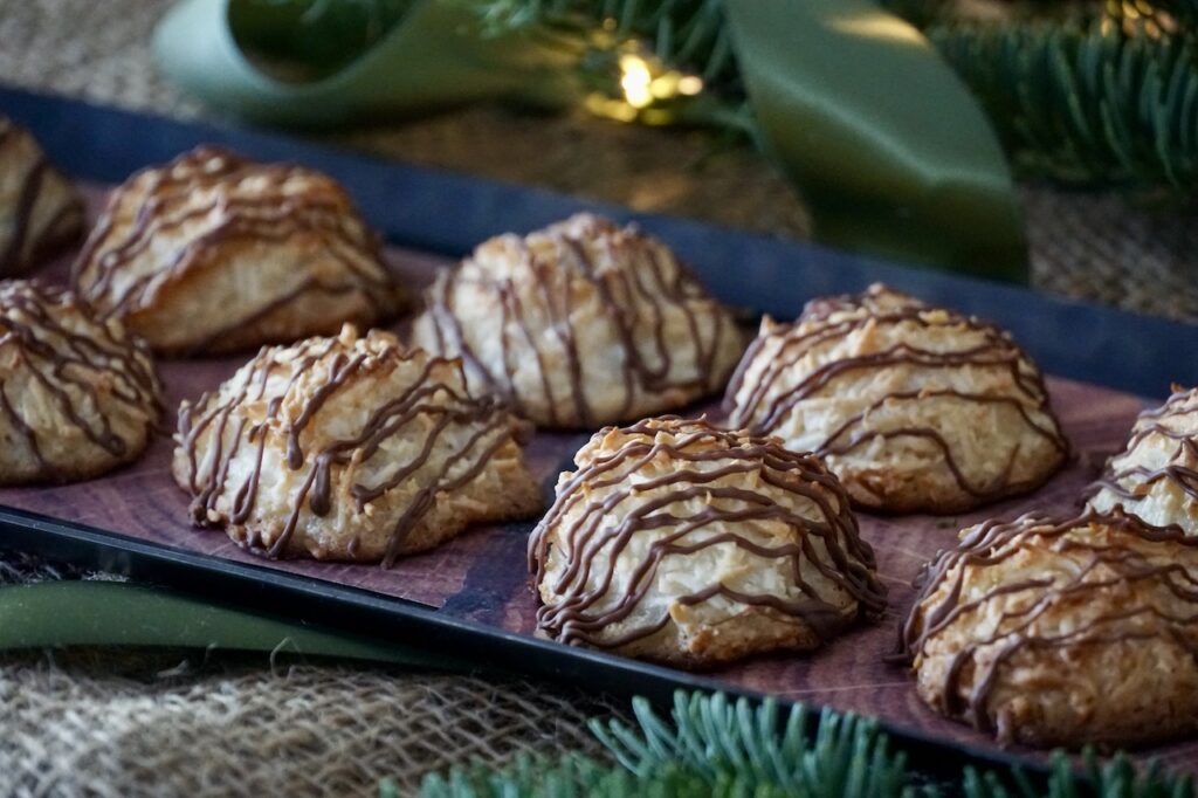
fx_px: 5539
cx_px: 599
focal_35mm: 166
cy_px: 399
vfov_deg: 8.2
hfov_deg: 12.3
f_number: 5.6
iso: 6400
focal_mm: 111
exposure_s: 1/60
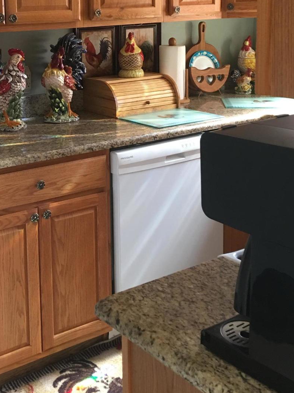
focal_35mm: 55
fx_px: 623
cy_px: 101
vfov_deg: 34.3
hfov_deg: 26.3
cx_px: 86
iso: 50
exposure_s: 1/15
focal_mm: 4.15
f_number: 2.2
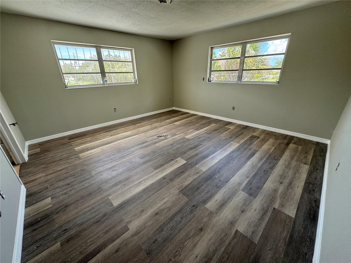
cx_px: 176
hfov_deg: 102.1
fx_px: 142
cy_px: 132
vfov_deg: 85.7
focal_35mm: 14
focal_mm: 2.22
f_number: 2.2
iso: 64
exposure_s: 1/99
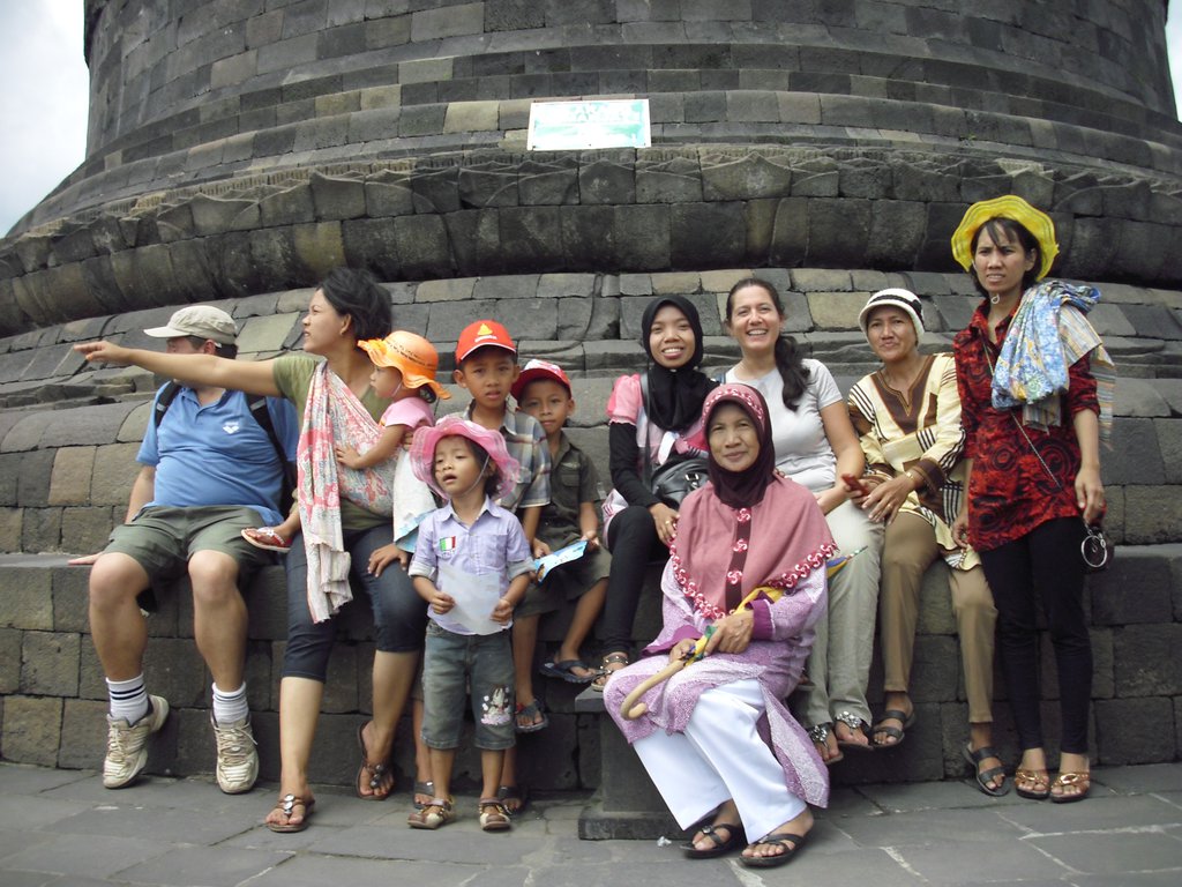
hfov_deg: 49.0
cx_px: 591
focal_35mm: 38
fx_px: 1298
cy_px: 444
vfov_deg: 37.7
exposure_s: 1/60
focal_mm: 6.2
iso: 100
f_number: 8
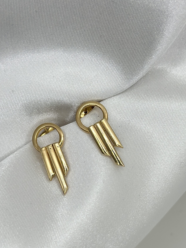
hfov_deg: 27.0
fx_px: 387
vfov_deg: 35.5
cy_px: 139
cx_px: 87
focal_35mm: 54
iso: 80
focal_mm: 6.86
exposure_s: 1/2070
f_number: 1.78
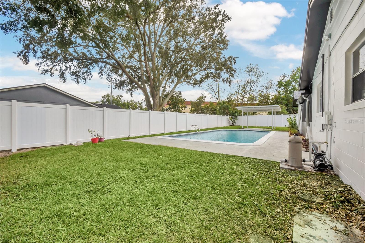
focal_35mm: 15
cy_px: 122
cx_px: 182
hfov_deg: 100.4
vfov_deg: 77.3
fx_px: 152
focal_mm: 10
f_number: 11
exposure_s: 1/50
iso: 125
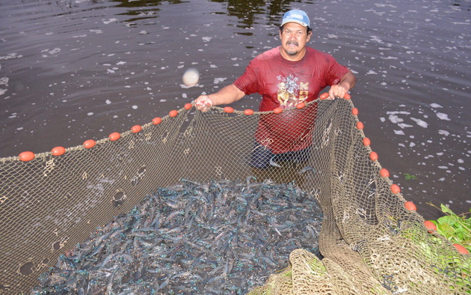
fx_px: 398
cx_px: 236
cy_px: 158
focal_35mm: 31
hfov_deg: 61.2
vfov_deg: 40.6
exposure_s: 1/60
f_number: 5
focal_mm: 20
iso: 4000
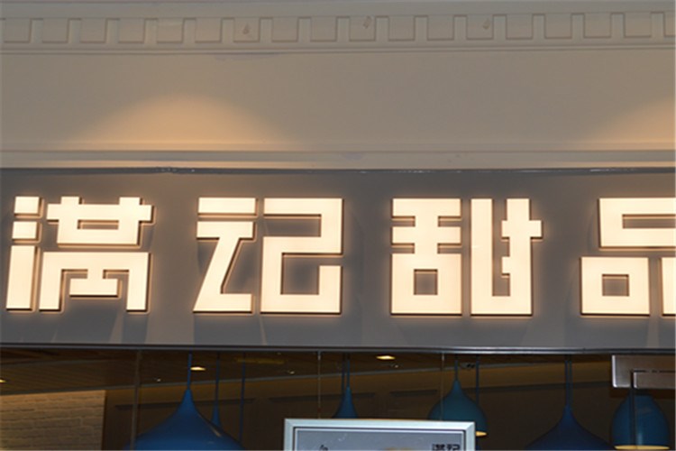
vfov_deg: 25.1
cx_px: 338
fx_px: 1014
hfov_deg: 36.9
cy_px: 226
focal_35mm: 54
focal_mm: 36
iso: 110
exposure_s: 1/125
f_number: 5
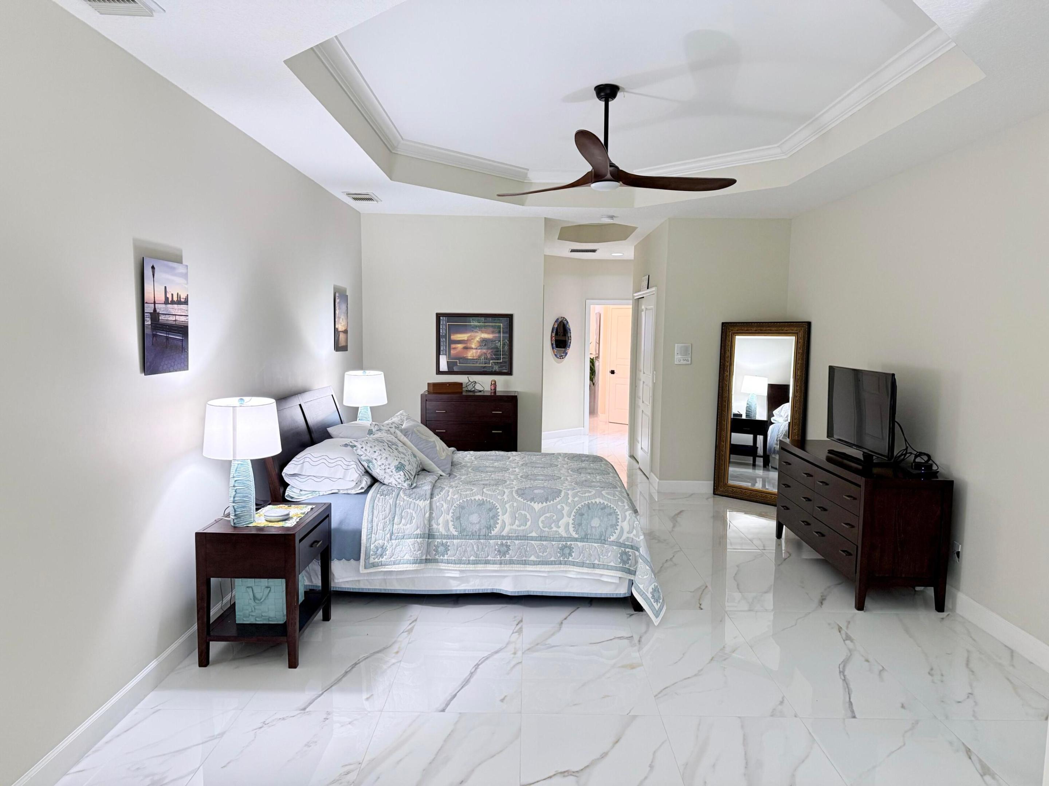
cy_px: 393
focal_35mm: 24
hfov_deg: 71.6
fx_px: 727
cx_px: 524
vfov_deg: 56.8
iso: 250
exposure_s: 1/60
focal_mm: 6.76
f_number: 1.78
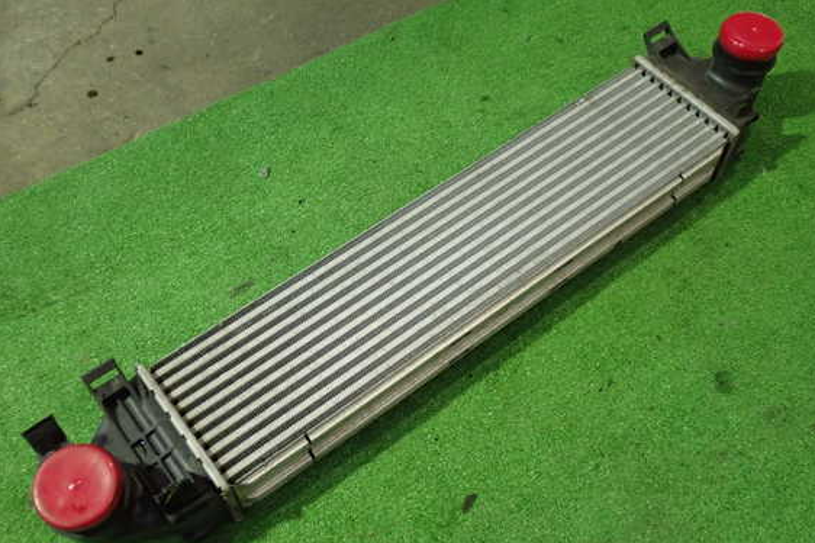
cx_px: 409
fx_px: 905
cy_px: 279
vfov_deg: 33.4
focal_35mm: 40
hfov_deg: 48.5
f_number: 2.5
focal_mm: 6.37
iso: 640
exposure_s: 1/40
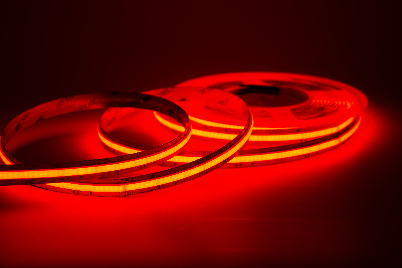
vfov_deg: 18.4
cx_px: 201
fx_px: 826
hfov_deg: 27.3
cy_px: 134
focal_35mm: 74
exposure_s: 1/25
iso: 64
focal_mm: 74
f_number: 10
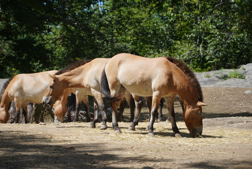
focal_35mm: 202
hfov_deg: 10.2
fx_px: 1418
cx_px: 126
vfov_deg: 6.8
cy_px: 84
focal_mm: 135
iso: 100
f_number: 6.3
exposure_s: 1/320
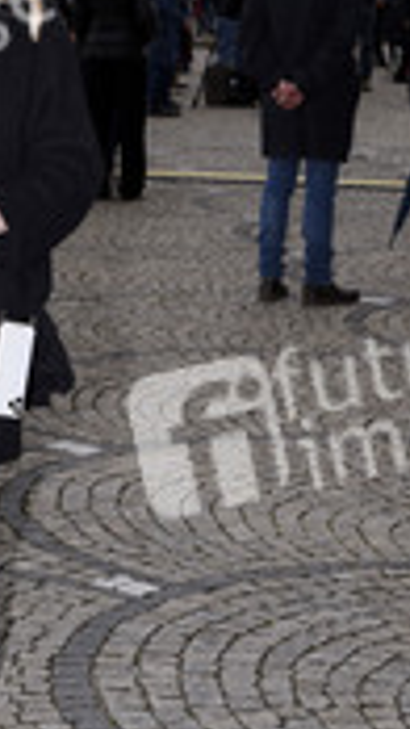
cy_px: 209
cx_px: -38
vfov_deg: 17.8
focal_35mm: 120
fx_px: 2317
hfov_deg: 10.0
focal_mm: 50
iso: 160
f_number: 8
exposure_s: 1/160
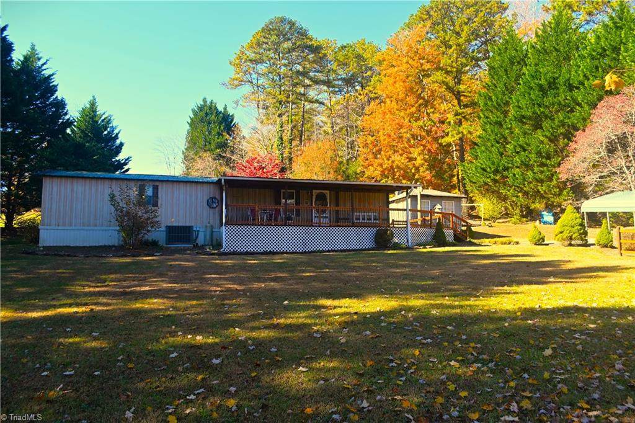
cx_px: 318
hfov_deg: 67.4
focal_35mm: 27
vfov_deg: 47.9
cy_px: 212
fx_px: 476
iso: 100
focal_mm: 18
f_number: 5.6
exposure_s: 1/100
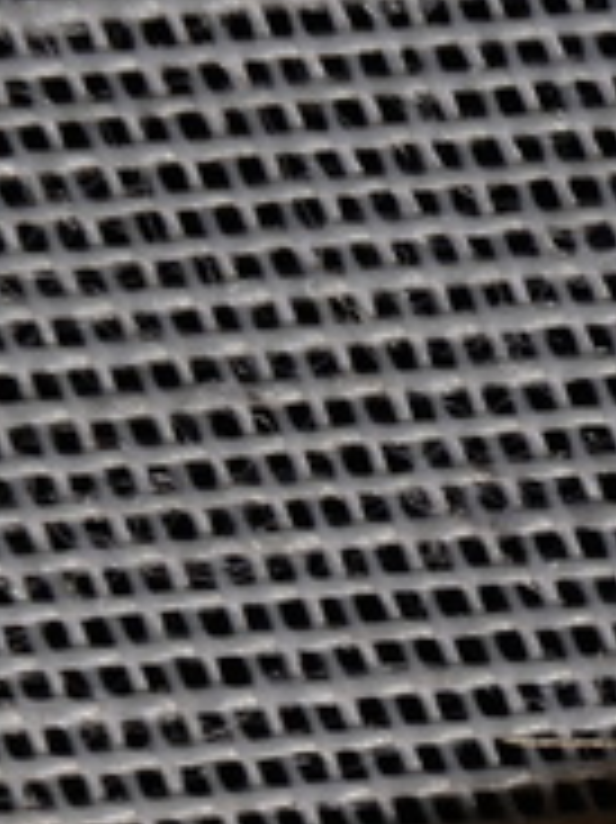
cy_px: 1018
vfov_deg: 3.7
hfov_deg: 2.8
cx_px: 1084
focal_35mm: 530
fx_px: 12592
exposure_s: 1/60
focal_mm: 85
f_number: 25
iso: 100
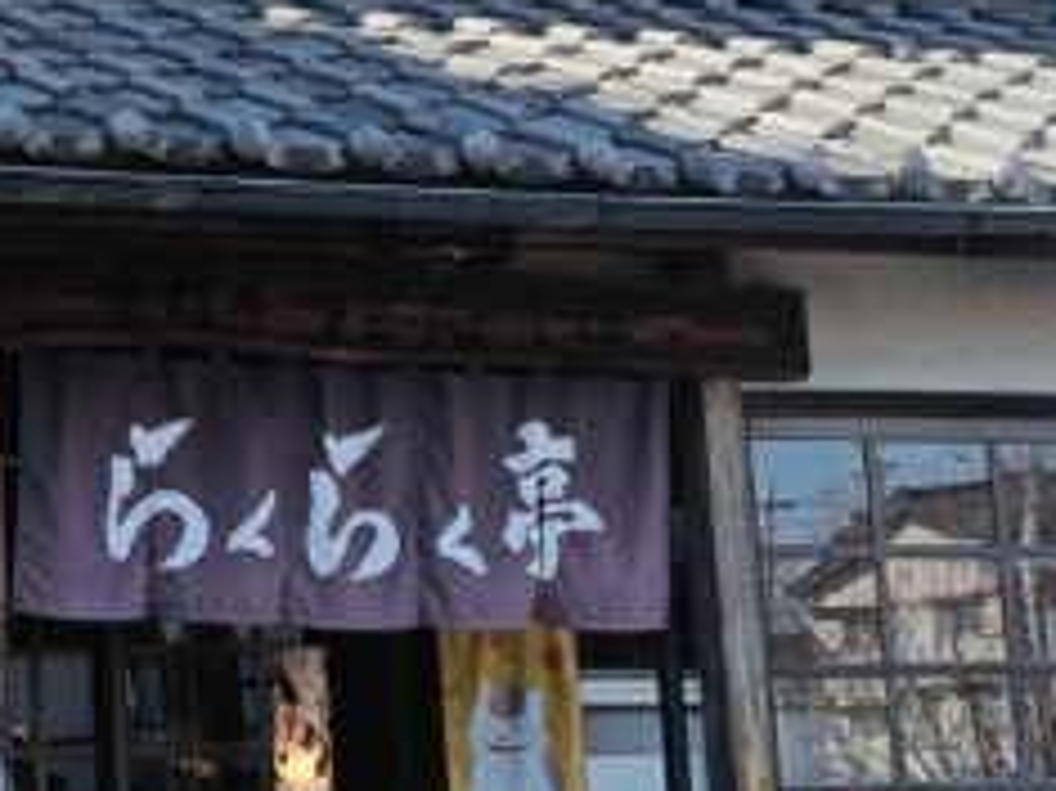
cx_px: -337
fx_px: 3323
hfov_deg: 17.0
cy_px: 130
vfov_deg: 13.5
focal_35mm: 109
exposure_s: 1/198
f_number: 1.7
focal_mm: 4.7
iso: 50
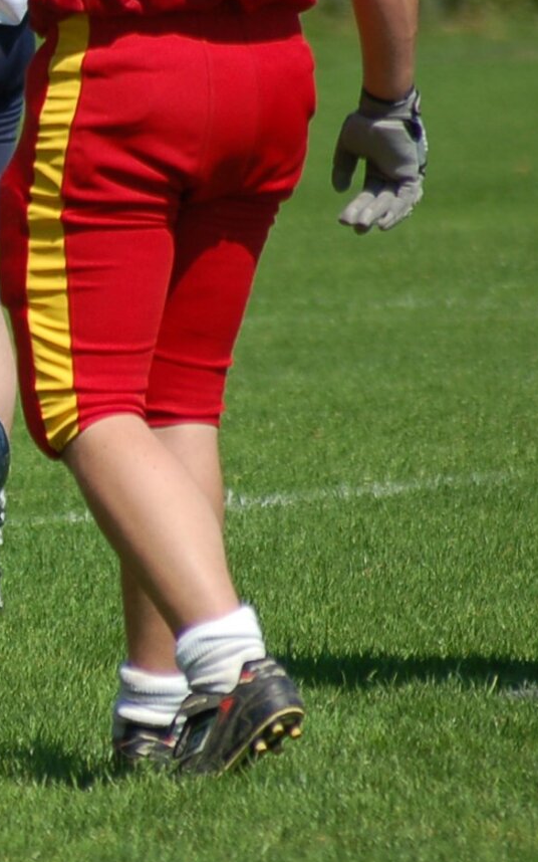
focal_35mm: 939
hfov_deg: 1.4
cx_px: -321
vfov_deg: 2.2
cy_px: 336
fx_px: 22036
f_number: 5.3
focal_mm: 240
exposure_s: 1/1000
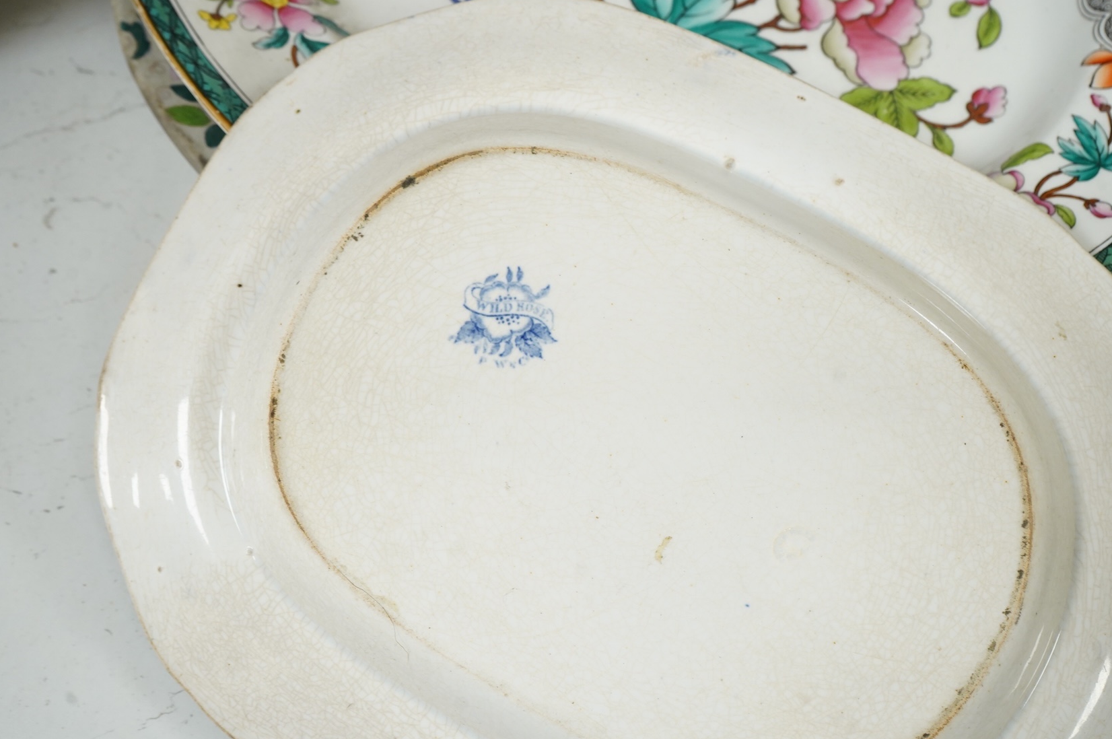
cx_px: 554
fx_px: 1574
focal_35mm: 51
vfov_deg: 26.4
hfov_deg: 38.9
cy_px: 369
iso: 2500
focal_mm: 49
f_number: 7.1
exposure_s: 1/80
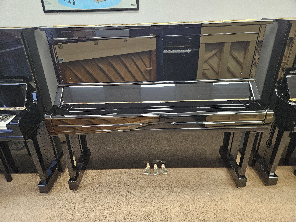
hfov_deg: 73.9
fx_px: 197
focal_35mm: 23
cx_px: 148
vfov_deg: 58.9
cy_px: 111
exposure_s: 1/100
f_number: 1.8
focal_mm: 5.4
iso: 1000
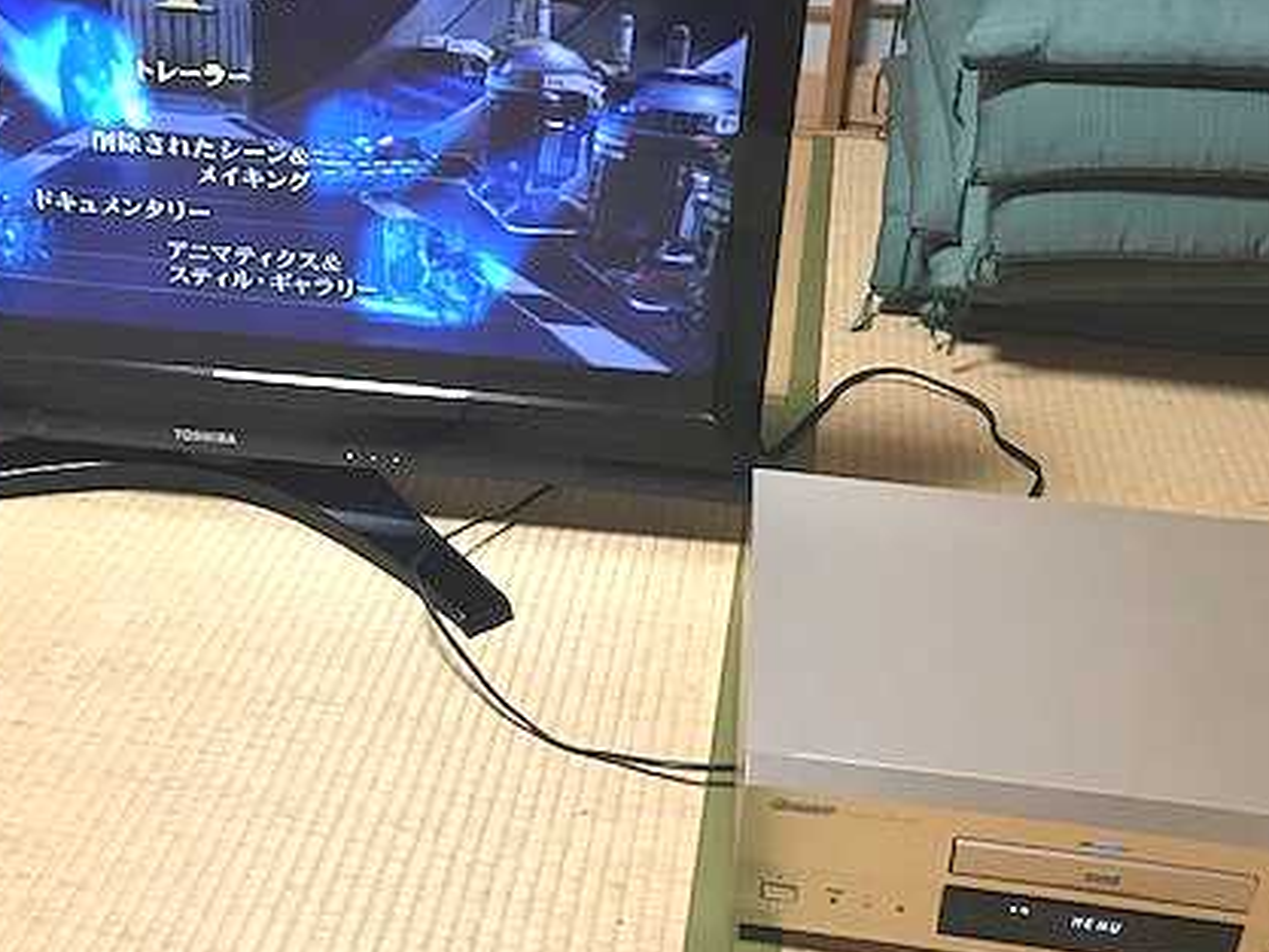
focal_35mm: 43
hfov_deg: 43.7
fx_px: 1577
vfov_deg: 33.2
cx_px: 539
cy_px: 283
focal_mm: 3.99
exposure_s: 1/8
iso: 80
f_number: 1.8
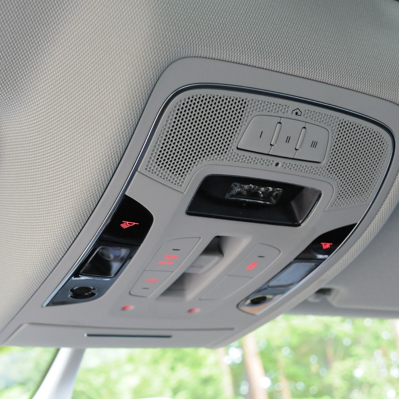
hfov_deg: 29.5
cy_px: 199
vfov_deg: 29.6
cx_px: 192
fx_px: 756
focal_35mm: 58
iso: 2000
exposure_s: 1/20
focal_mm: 30
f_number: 5.6
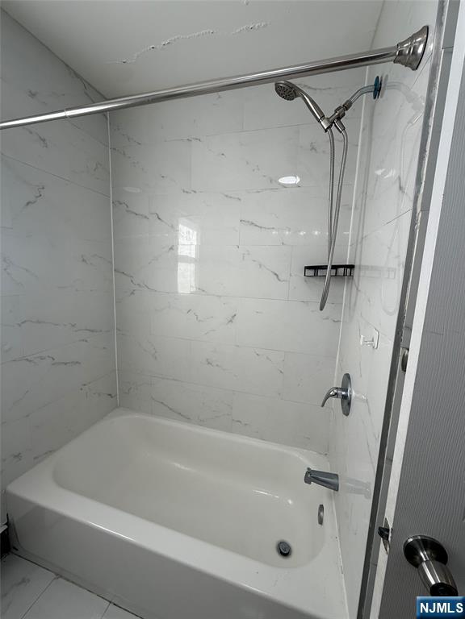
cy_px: 310
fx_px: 251
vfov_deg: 102.1
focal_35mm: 14
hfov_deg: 85.7
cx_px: 232
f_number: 2.2
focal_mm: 2.22
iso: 50
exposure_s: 1/203
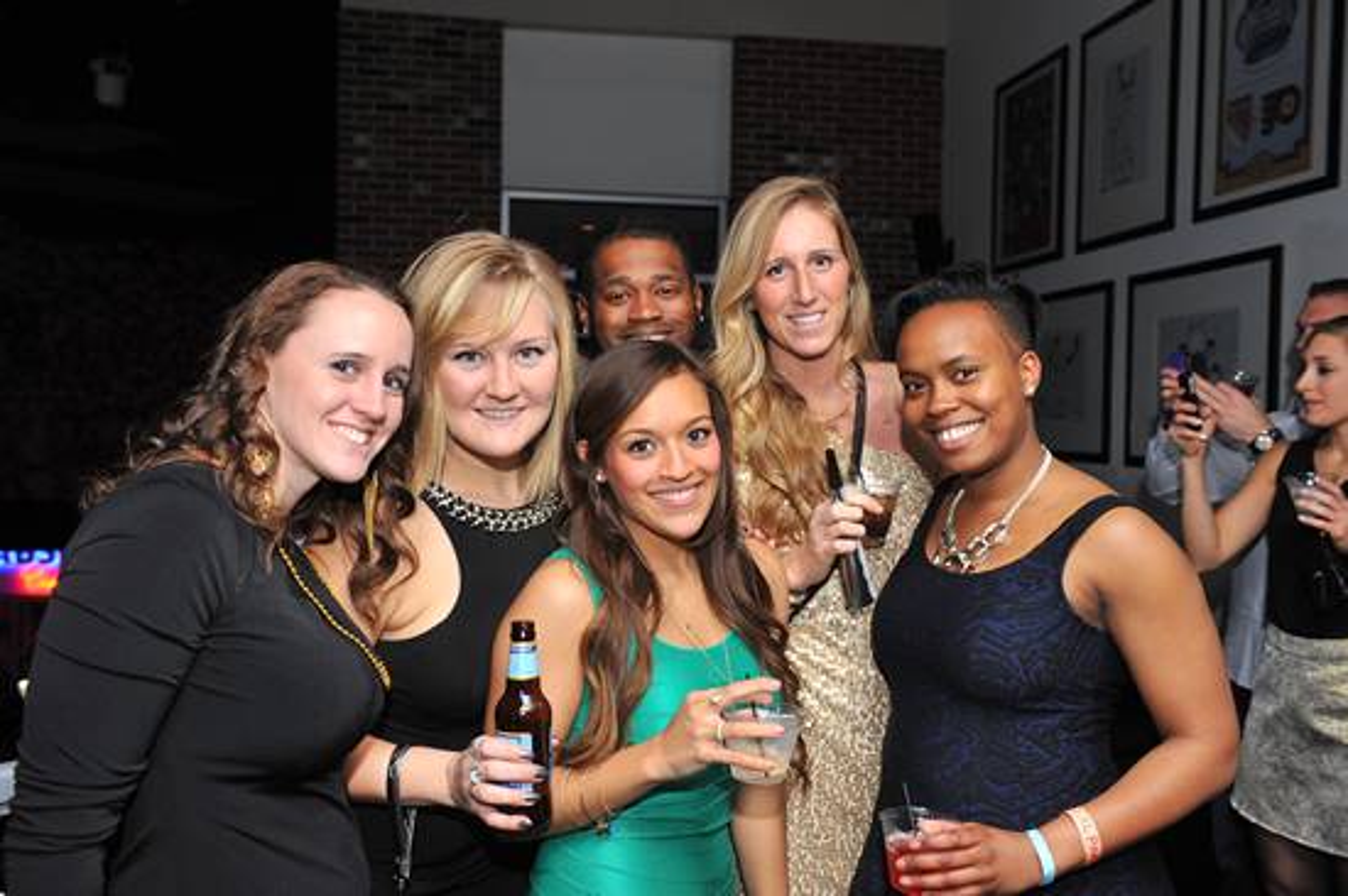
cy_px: 448
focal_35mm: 34
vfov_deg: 38.8
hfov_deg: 55.8
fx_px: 1272
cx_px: 674
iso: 800
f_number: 5
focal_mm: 34
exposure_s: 1/100
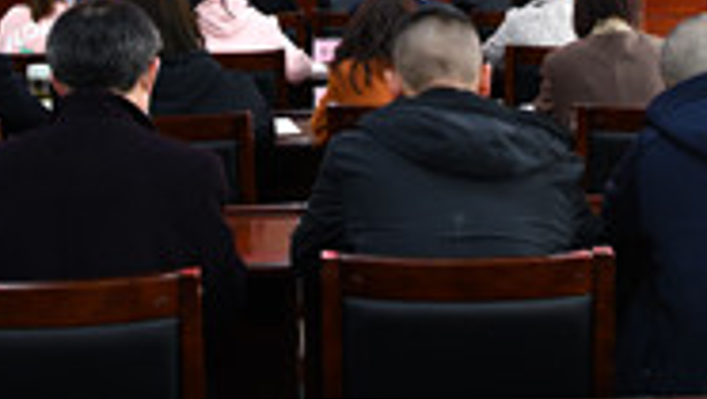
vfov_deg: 15.0
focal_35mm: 76
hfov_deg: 27.8
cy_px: -154
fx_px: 1426
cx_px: 380
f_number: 4.5
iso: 1000
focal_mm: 27
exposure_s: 1/80
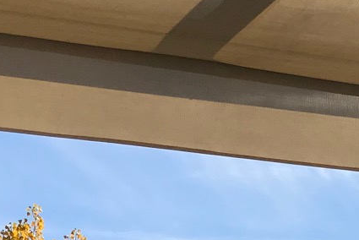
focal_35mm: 138
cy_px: 177
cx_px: 564
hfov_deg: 13.8
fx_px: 1377
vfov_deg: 9.9
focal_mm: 3.99
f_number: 1.8
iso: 20
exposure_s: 1/3425
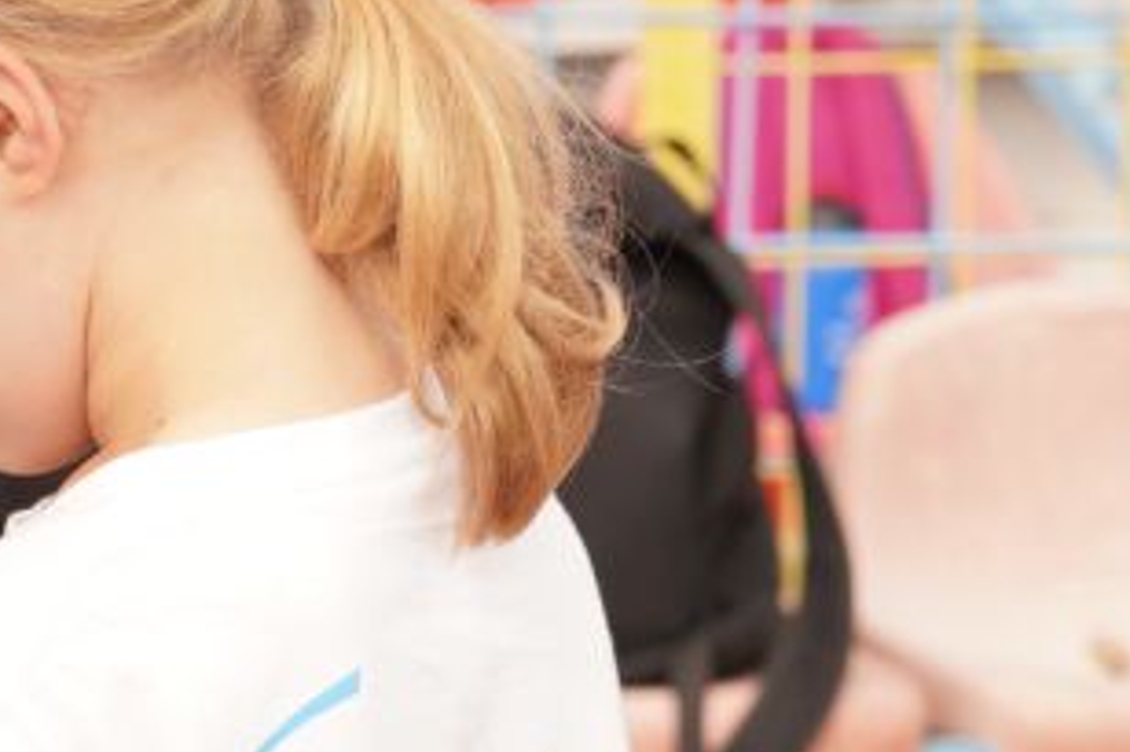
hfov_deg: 5.6
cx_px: -739
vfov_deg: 3.8
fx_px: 11356
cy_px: 191
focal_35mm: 362
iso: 100
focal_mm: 50
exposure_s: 1/400
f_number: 4
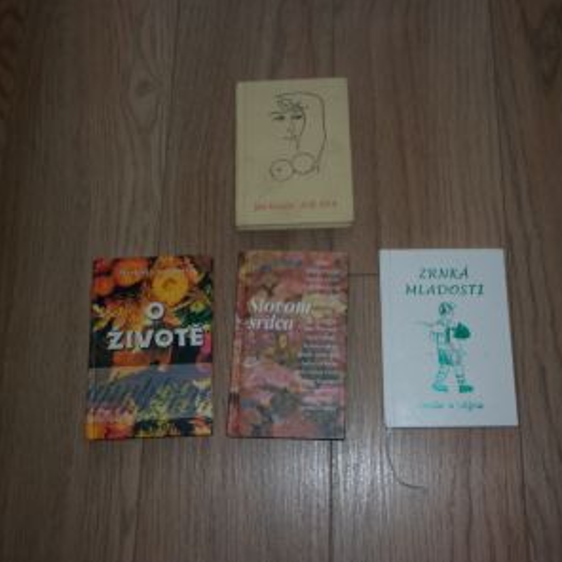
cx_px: 317
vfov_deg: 44.9
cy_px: 283
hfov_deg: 44.8
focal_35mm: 37
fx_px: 680
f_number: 2.9
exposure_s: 1/30
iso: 100
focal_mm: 5.6
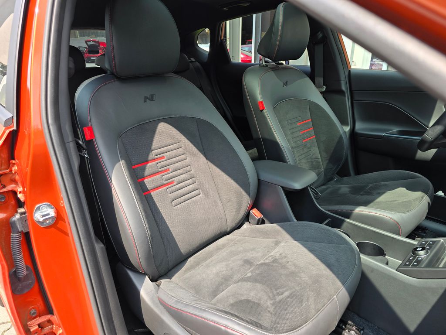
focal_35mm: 23
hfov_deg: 73.9
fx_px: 296
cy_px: 168
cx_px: 223
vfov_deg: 58.9
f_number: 1.7
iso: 32
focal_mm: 6.3
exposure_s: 1/180
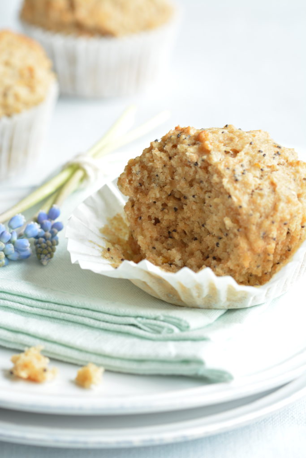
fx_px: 2007
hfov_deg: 8.7
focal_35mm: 158
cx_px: 153
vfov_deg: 13.0
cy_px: 229
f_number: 8
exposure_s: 1/6
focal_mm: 105
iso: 200
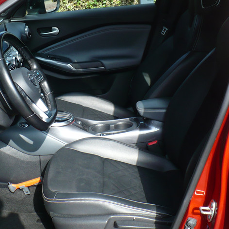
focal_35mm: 55
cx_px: 78
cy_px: 116
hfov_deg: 30.9
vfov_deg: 31.1
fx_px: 412
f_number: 2.8
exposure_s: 1/250
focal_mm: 6.1
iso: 100
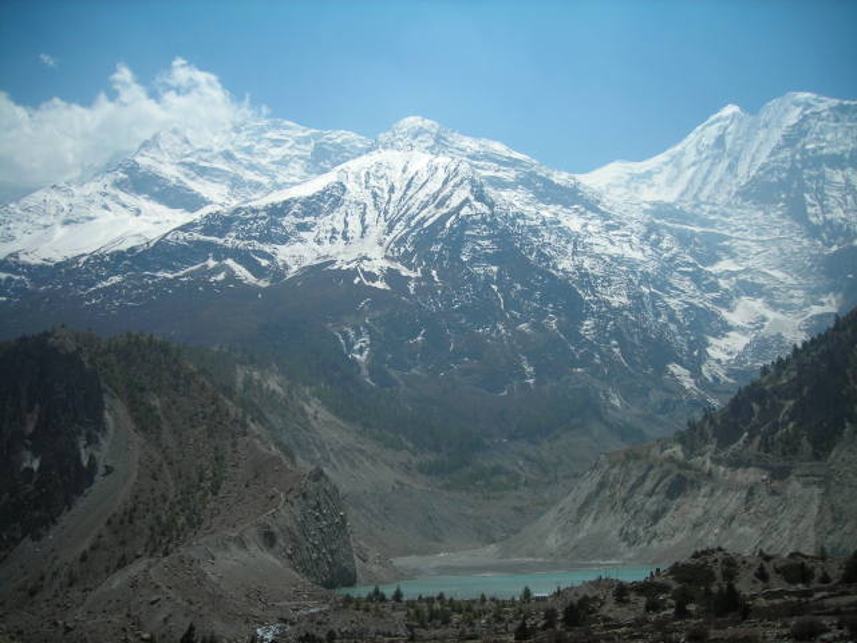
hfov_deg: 49.0
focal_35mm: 38
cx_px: 428
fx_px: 941
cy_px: 322
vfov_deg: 37.7
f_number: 6.4
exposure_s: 1/354
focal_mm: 6.3
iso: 50
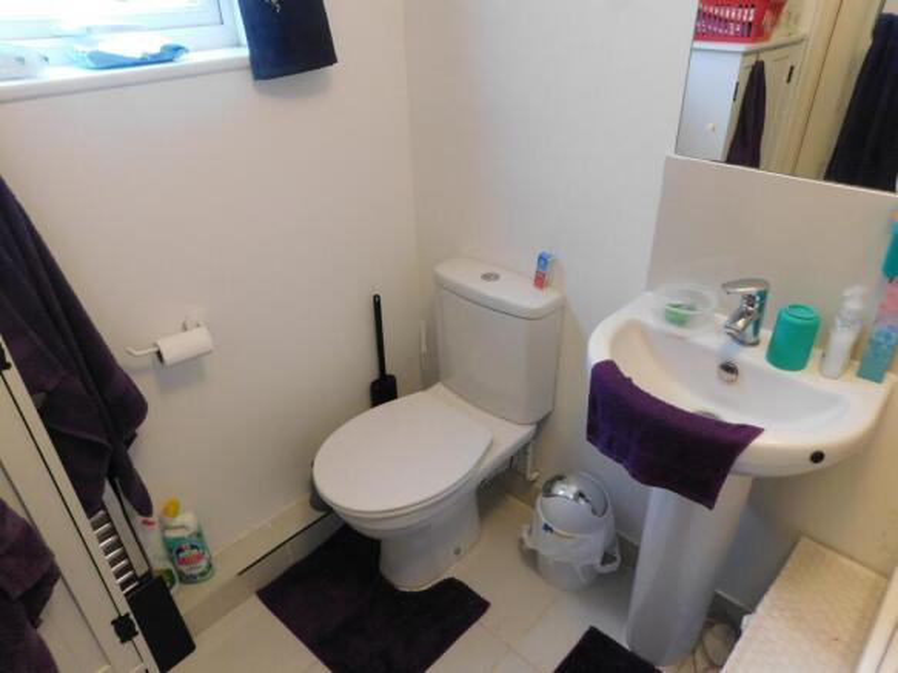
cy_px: 336
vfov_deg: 56.8
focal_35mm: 24
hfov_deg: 71.6
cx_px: 449
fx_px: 622
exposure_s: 1/15
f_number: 3
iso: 400
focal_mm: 4.1
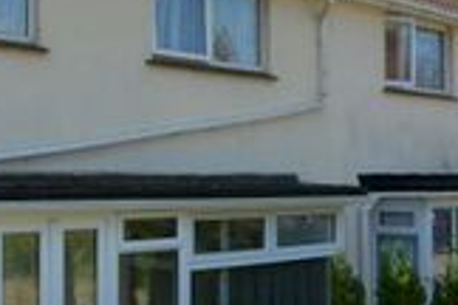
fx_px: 827
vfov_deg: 20.9
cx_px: 90
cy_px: 141
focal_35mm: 65
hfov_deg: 30.2
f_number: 7.1
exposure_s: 1/200
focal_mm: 10
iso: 100
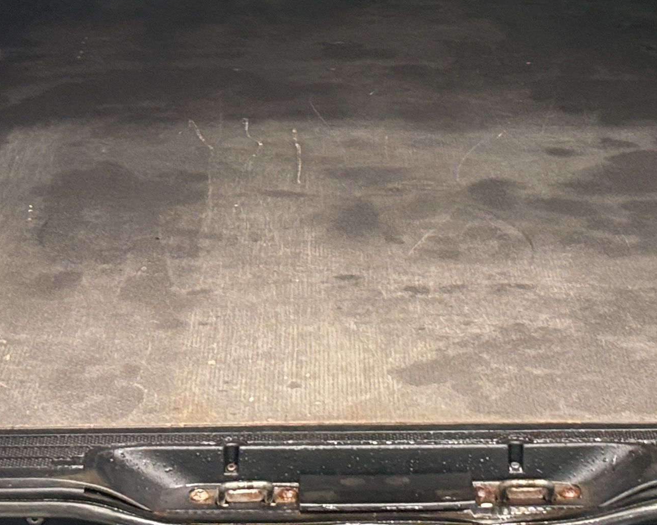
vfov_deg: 9.5
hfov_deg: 12.2
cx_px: 387
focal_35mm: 158
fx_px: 3072
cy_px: -239
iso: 200
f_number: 1.6
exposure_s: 1/33
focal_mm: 5.96
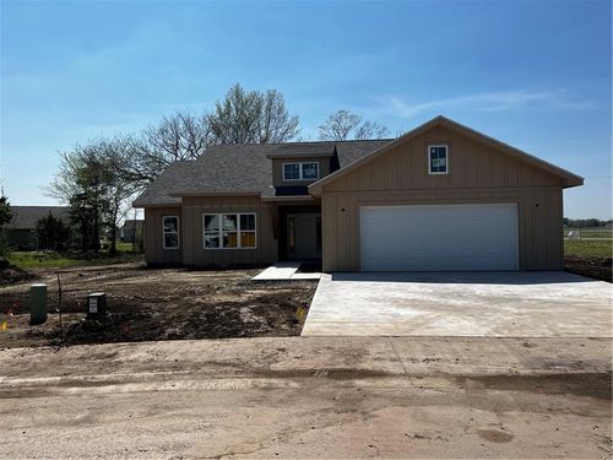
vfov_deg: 53.1
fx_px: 460
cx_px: 306
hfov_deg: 67.3
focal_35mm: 26
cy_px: 230
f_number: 1.6
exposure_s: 1/5848
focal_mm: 5.1
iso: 50
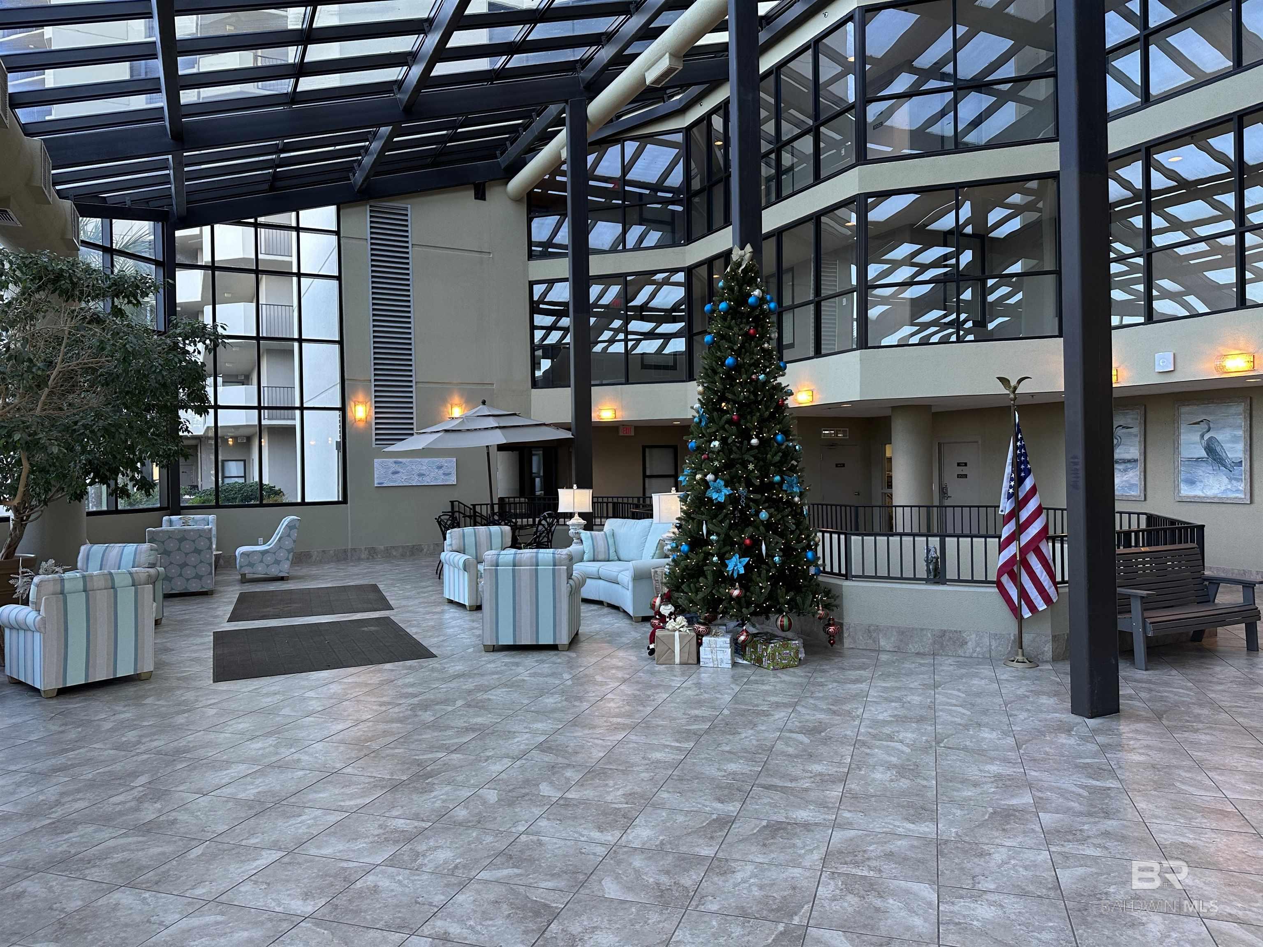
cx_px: 632
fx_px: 876
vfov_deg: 56.8
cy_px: 474
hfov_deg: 71.6
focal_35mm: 24
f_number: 1.78
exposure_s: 1/120
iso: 125
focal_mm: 6.86
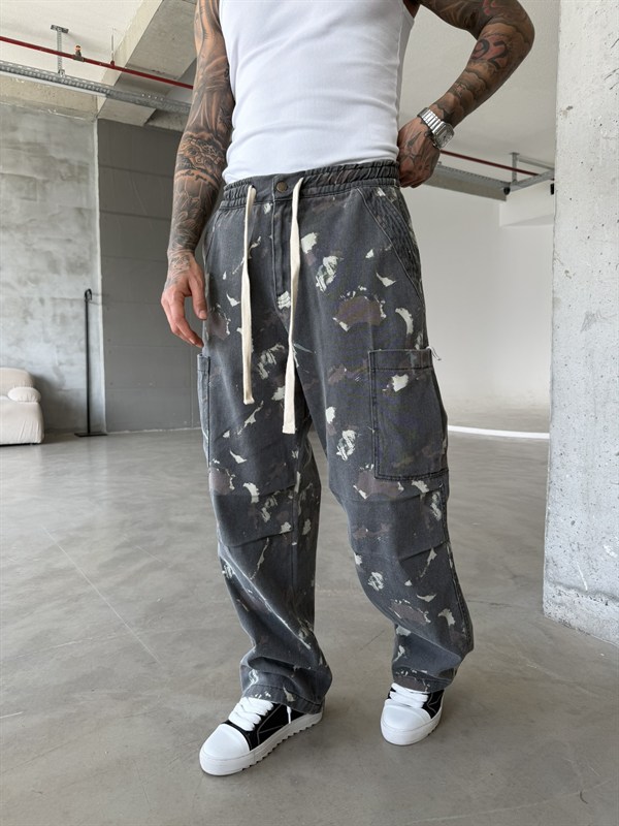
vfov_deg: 71.6
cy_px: 413
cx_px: 310
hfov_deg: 56.8
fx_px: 572
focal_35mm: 24
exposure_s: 1/151
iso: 64
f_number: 1.78
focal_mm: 6.76
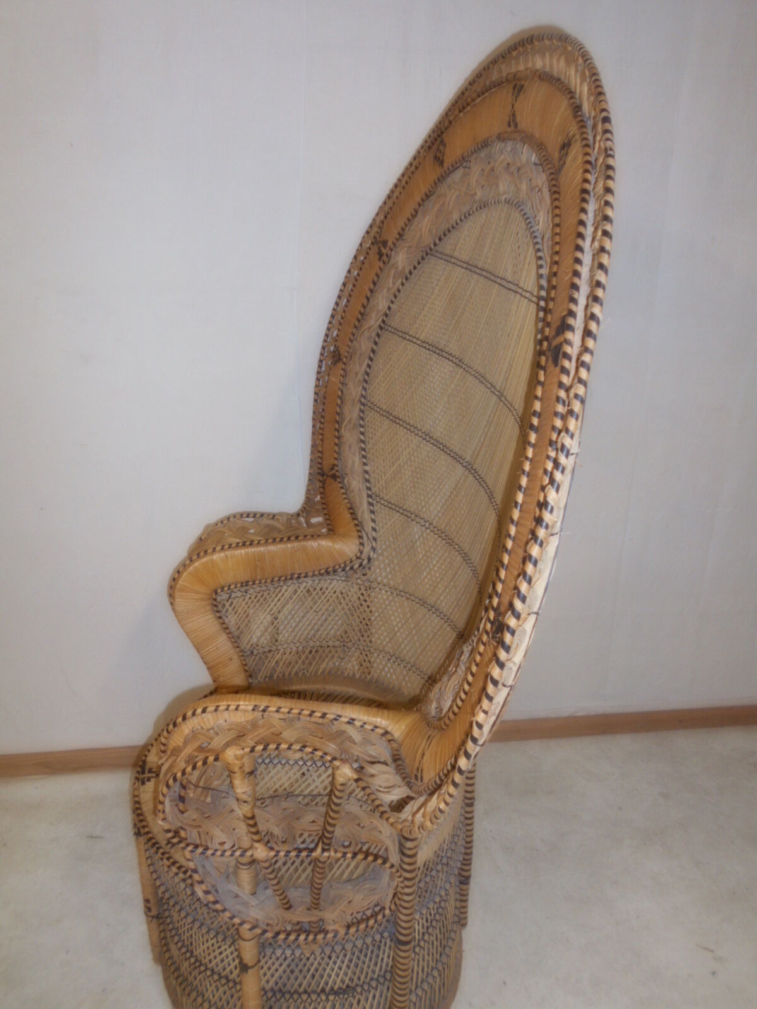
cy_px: 504
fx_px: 758
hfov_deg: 53.1
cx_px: 378
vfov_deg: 67.3
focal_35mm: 26
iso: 200
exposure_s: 1/25
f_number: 3.2
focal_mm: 4.6
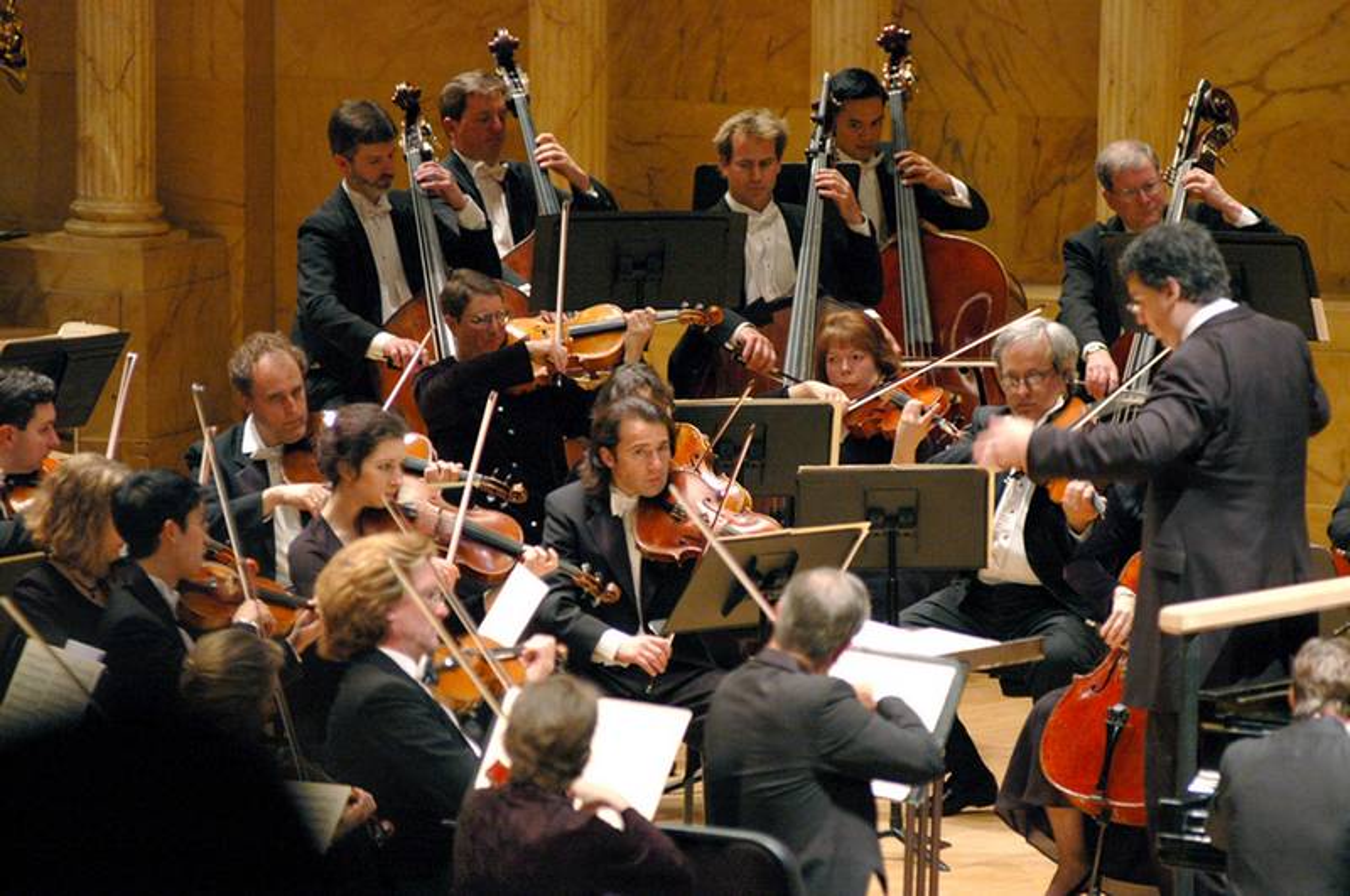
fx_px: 11234
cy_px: 448
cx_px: 675
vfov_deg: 4.6
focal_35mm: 300
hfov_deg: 6.9
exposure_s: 1/125
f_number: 2.8
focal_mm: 200
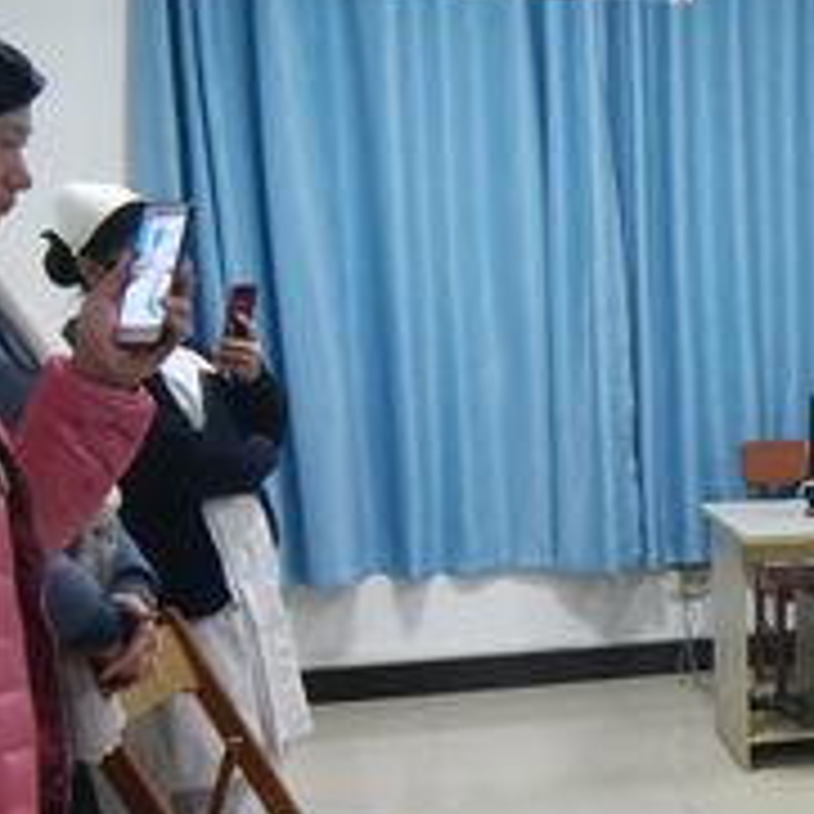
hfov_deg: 25.8
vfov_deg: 29.2
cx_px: 1025
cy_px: 578
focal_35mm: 58
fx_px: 1543
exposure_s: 1/20
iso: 500
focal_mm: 2.26
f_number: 2.2
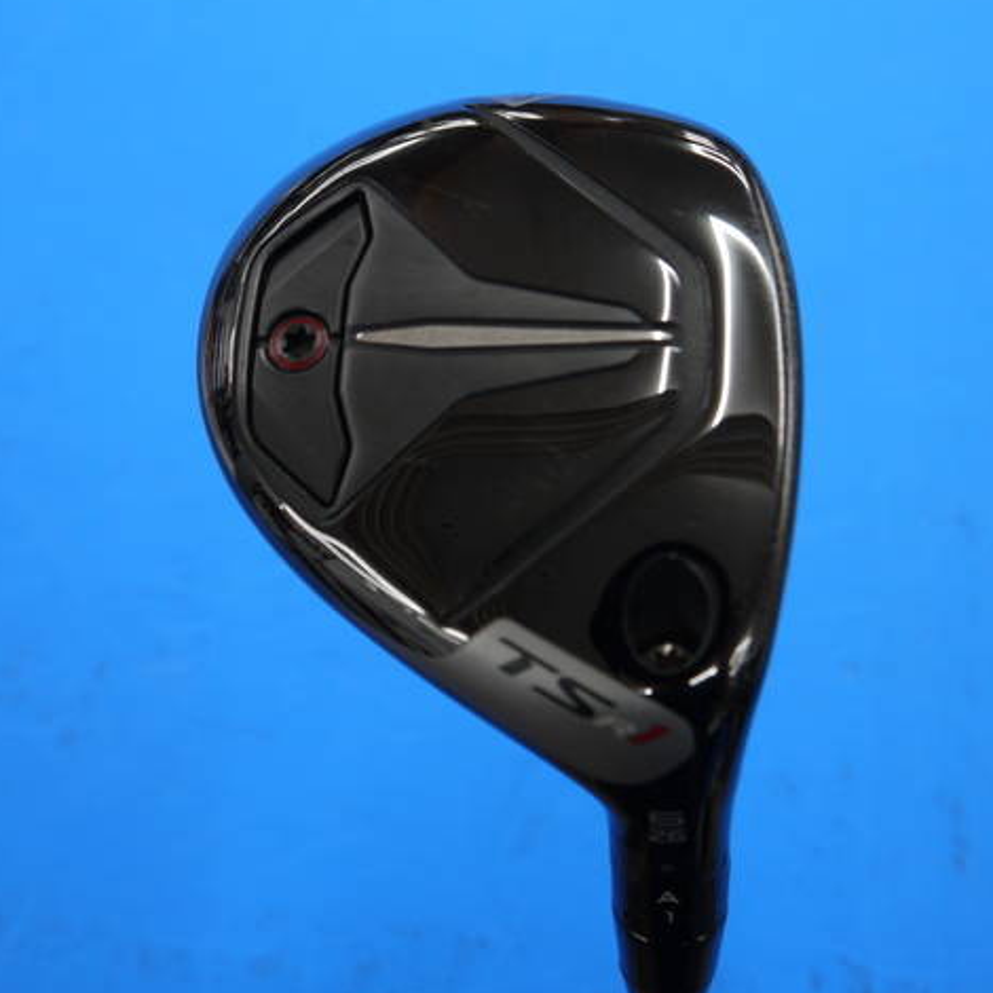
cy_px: 492
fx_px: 1720
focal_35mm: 53
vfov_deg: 32.2
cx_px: 526
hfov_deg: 32.2
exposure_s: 1/60
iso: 200
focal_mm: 22
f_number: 4.4
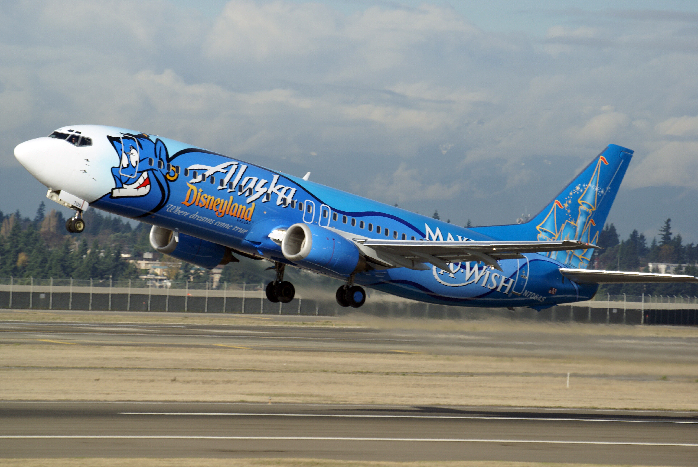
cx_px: 349
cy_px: 234
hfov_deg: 4.9
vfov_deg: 3.3
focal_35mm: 420
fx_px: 8153
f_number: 7.1
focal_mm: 280
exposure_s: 1/500
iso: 100
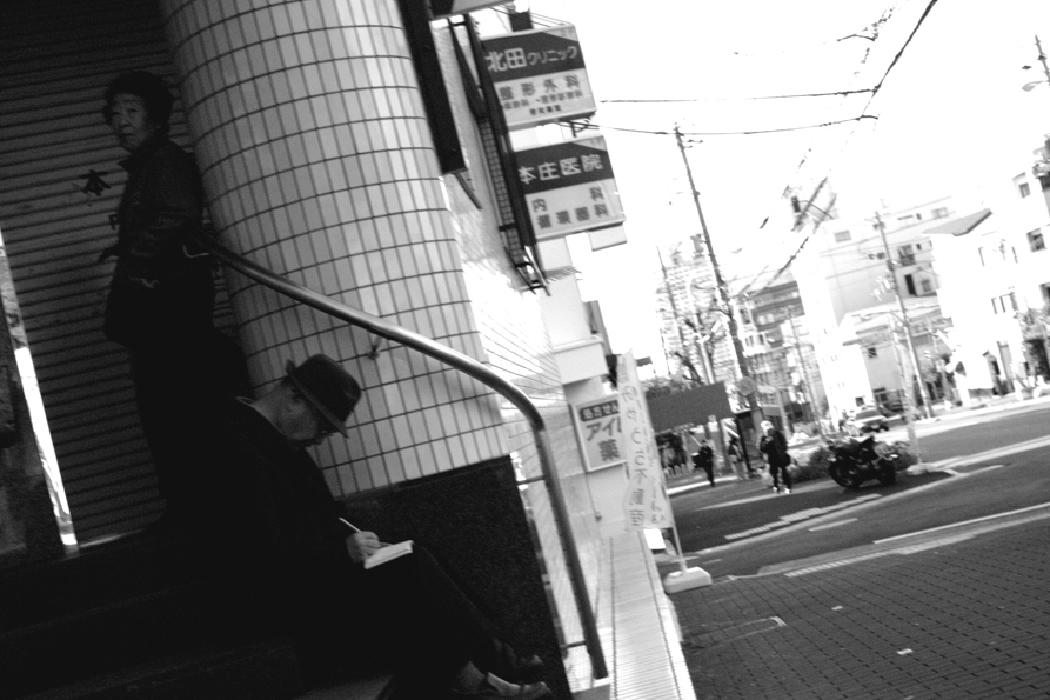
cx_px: 559
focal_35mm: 47
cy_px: 393
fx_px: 1370
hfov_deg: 41.9
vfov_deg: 28.6
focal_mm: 24.2
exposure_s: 1/400
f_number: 8
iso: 800
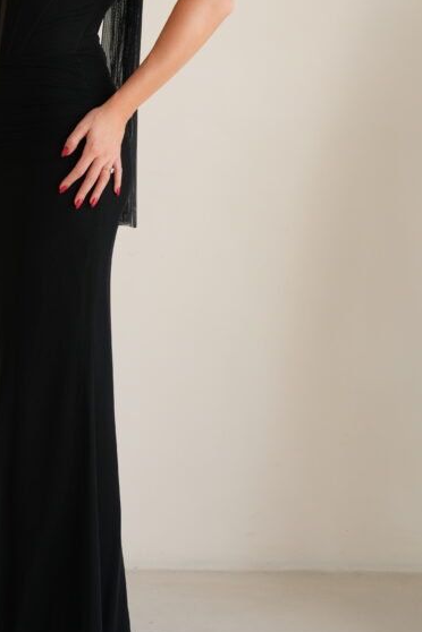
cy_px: 155
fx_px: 1507
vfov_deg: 23.5
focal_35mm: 86
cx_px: 88
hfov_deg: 15.8
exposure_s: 1/125
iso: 640
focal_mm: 44.9
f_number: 4.5
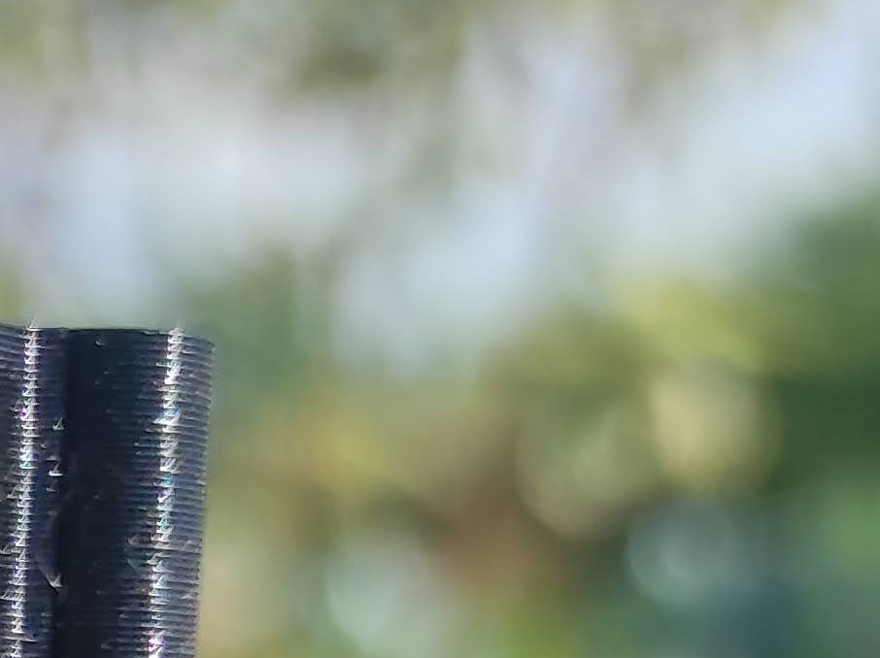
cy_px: 1538
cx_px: -614
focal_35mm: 128
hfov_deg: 14.0
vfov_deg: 10.2
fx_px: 3251
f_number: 1.89
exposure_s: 1/1809
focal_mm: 5.43
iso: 100
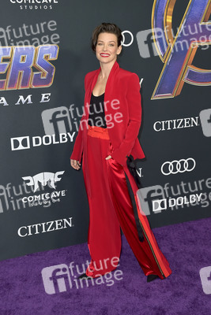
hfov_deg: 29.9
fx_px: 395
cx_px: 106
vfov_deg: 43.6
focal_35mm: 45
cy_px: 158
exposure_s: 1/250
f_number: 5
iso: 250
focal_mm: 45
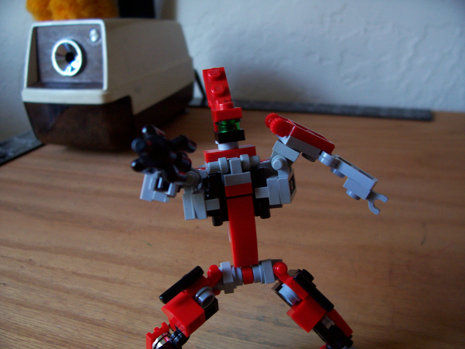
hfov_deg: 54.0
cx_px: 232
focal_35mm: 34
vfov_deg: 41.8
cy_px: 174
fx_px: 457
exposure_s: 1/8
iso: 160
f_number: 2.7
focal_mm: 5.6
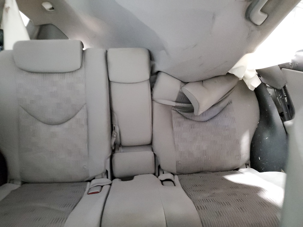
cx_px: 152
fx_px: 228
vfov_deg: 53.1
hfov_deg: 67.3
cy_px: 114
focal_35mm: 26
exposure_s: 1/7
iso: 1009
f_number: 1.5
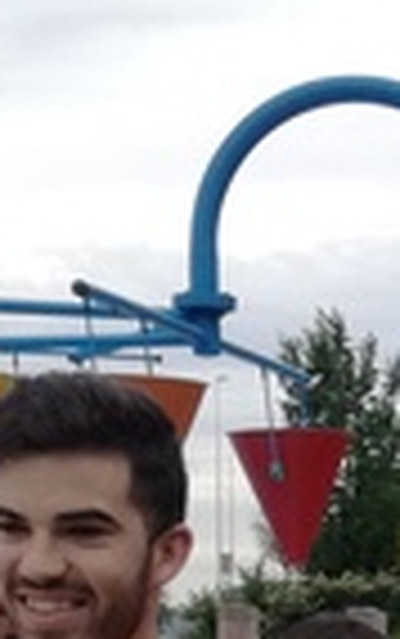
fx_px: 2541
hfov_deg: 8.7
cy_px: 1015
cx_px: 701
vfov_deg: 13.3
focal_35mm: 146
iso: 50
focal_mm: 3.79
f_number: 2
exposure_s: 1/566
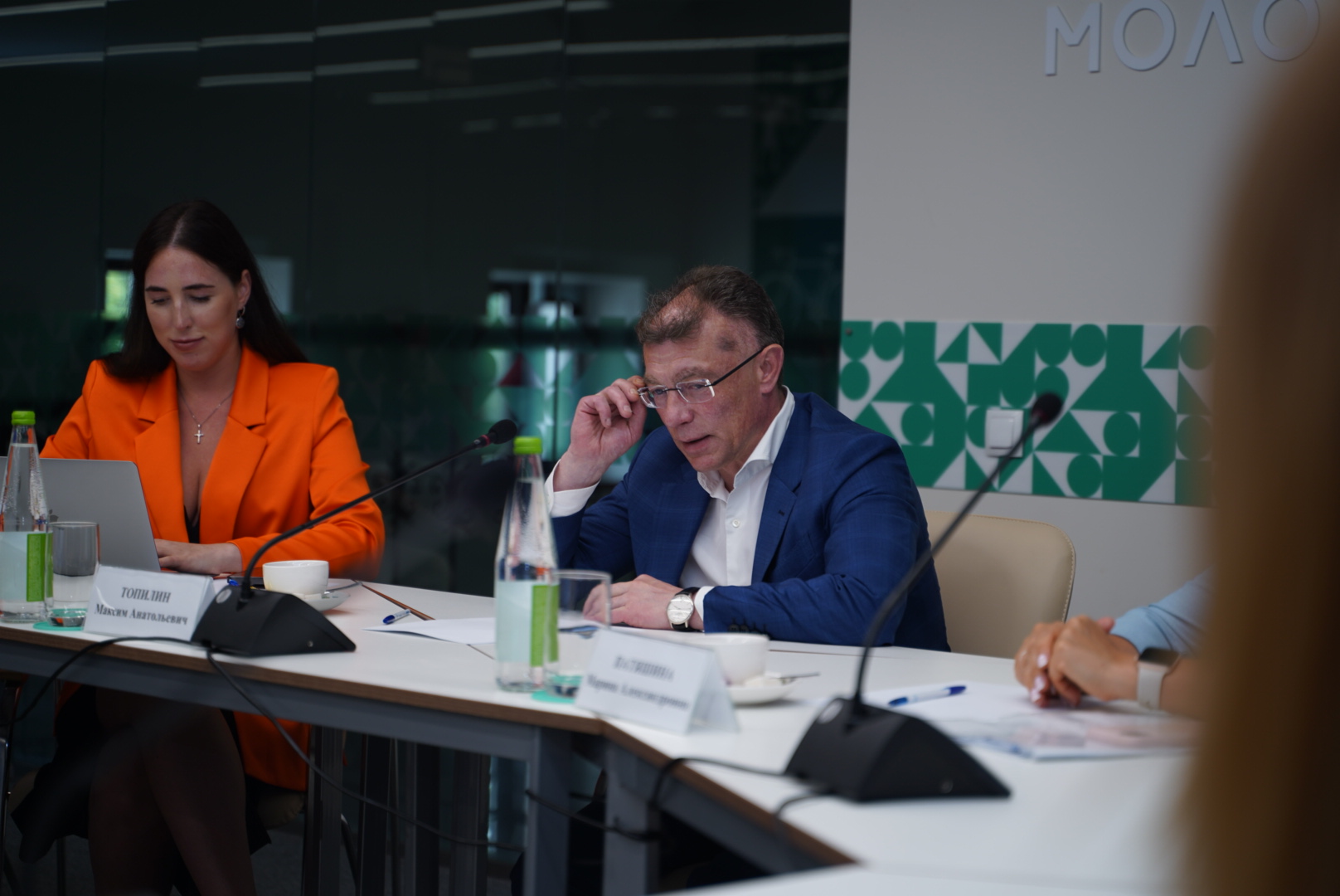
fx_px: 2794
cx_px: 670
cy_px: 448
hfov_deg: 27.0
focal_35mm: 75
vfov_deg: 18.2
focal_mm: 75
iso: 125
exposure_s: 1/100
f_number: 2.8
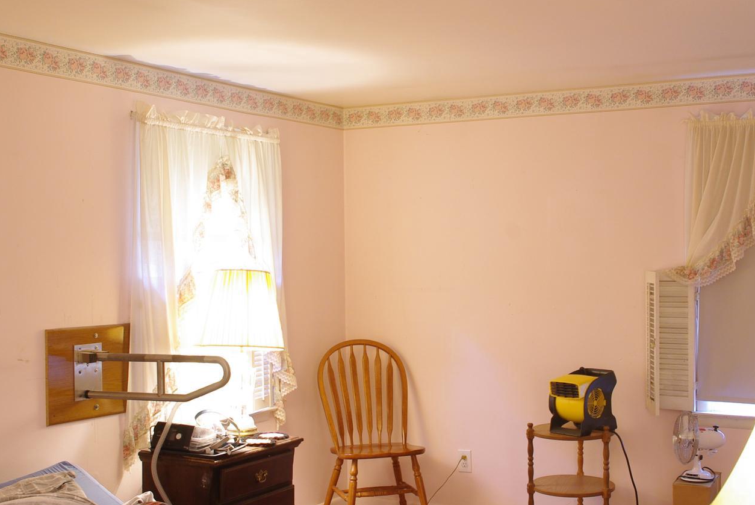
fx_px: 1029
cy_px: 274
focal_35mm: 49
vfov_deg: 27.6
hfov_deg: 40.2
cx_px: 421
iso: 200
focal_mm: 20
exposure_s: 1.5
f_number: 6.7
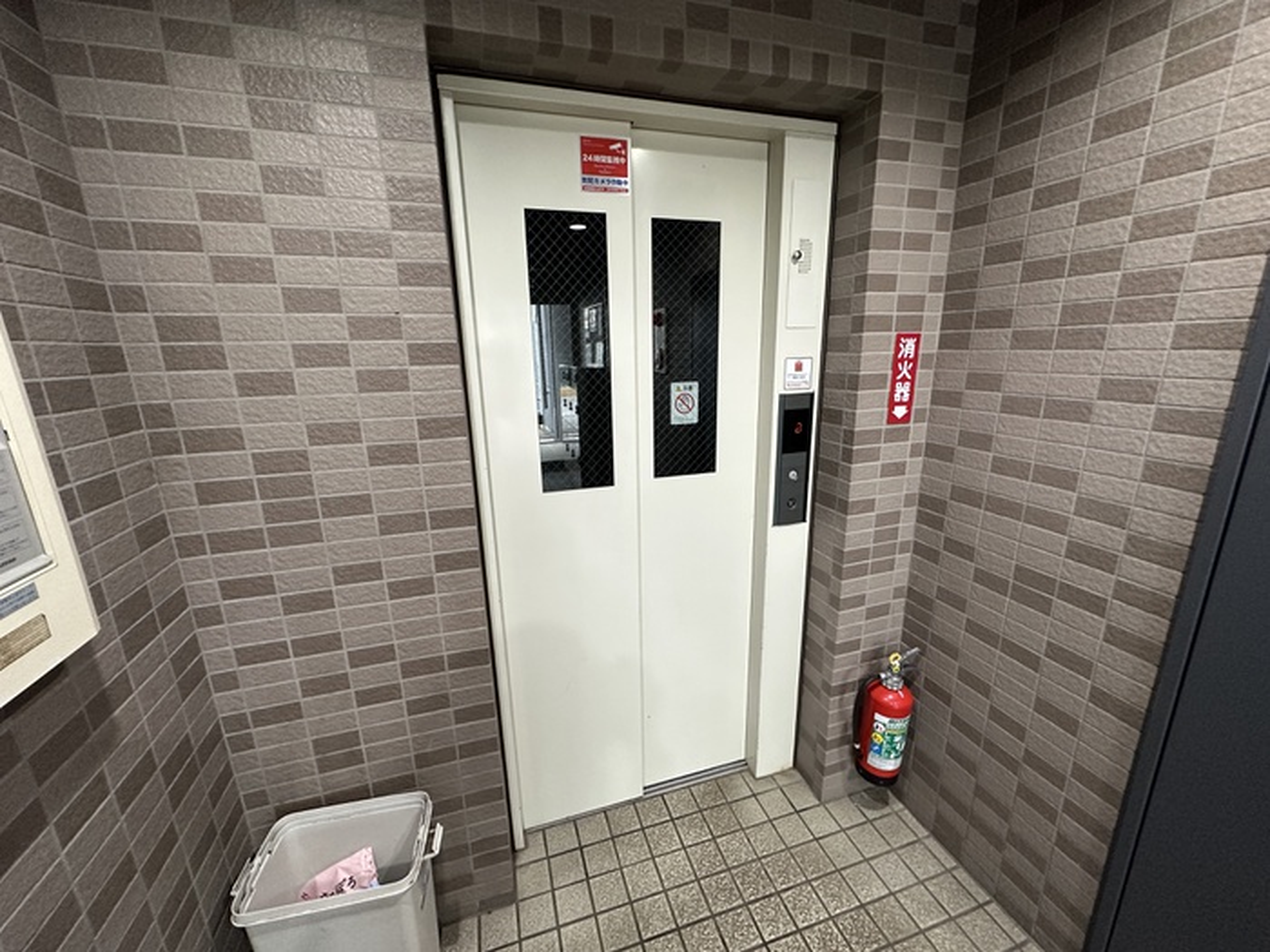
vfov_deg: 85.7
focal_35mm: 14
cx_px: 635
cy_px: 476
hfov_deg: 102.1
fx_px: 514
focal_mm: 2.22
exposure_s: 1/50
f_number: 2.2
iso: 320
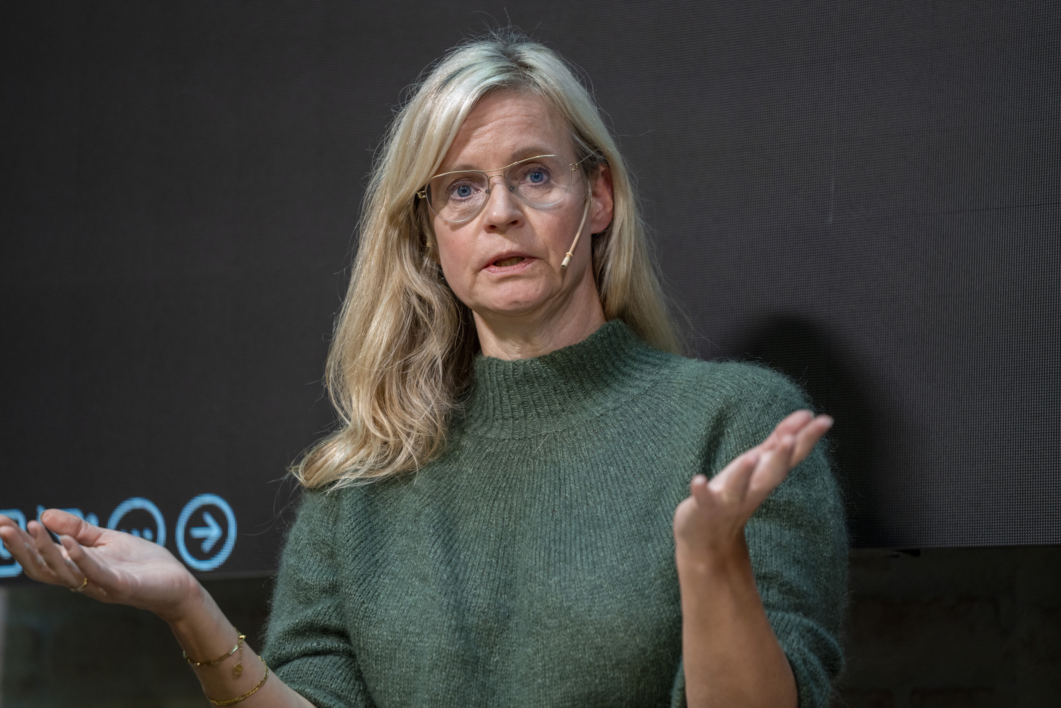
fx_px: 5894
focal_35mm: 200
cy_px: 354
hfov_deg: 10.3
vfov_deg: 6.9
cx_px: 530
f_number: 2.8
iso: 800
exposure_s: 1/160
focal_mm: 200
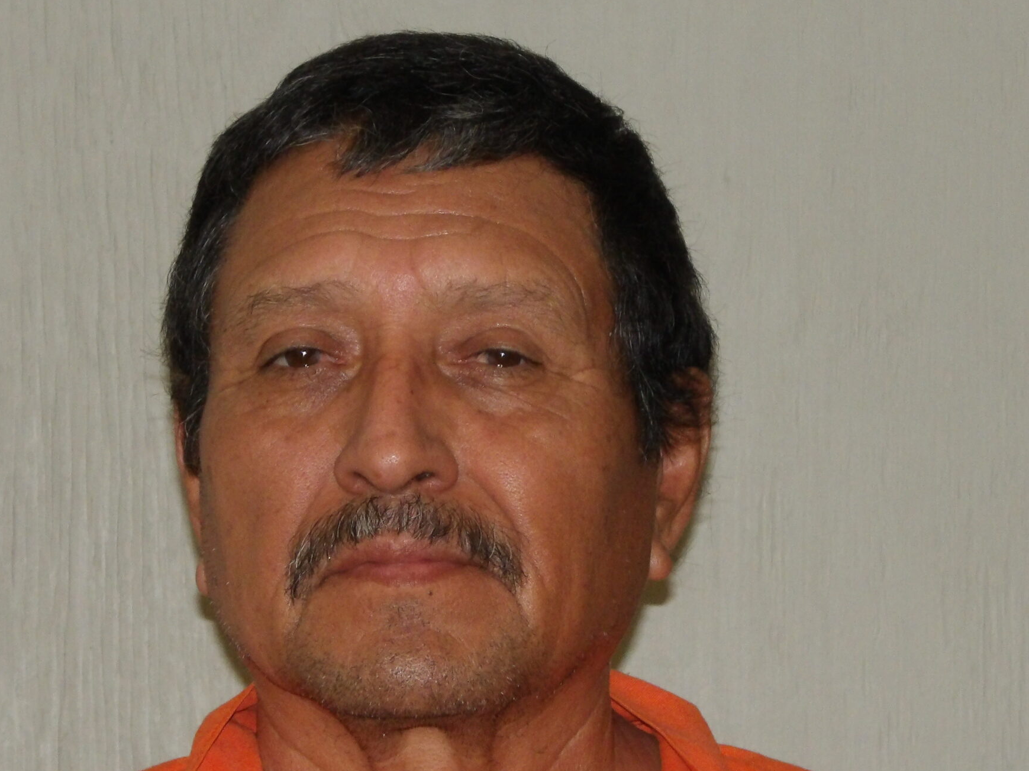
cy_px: 353
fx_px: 4726
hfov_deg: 12.4
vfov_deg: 9.3
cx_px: 461
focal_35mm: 159
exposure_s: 1/60
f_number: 6.6
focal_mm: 19.6
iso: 640
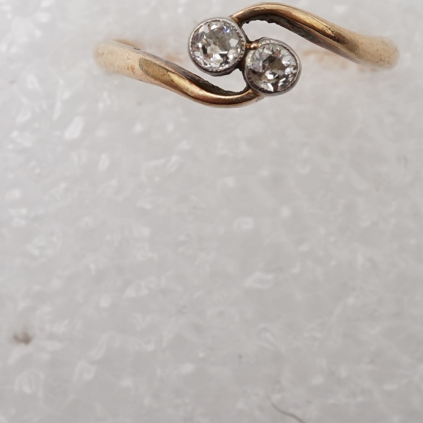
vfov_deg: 16.4
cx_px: 253
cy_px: 72
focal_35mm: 105
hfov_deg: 16.6
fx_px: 1452
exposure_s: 1/125
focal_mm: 30
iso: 500
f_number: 18
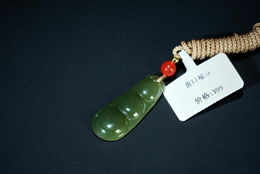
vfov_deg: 8.7
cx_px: 130
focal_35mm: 157
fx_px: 1134
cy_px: 87
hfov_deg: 13.1
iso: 100
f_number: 18
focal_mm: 105
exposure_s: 1/160
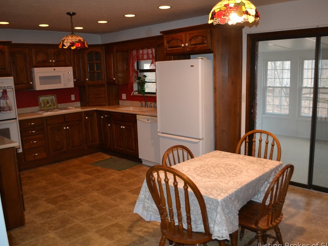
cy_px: 125
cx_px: 175
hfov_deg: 59.9
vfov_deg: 46.8
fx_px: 284
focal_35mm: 30
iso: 2000
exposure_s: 1/60
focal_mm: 18
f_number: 3.5
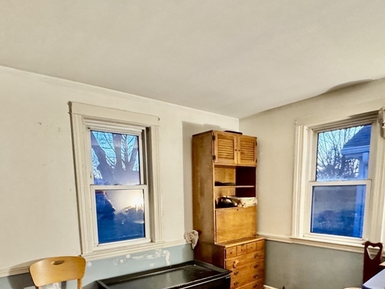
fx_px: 278
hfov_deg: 69.4
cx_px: 186
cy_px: 234
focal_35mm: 25
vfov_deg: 51.3
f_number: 2.2
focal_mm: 2.22
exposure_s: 1/40
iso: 1000
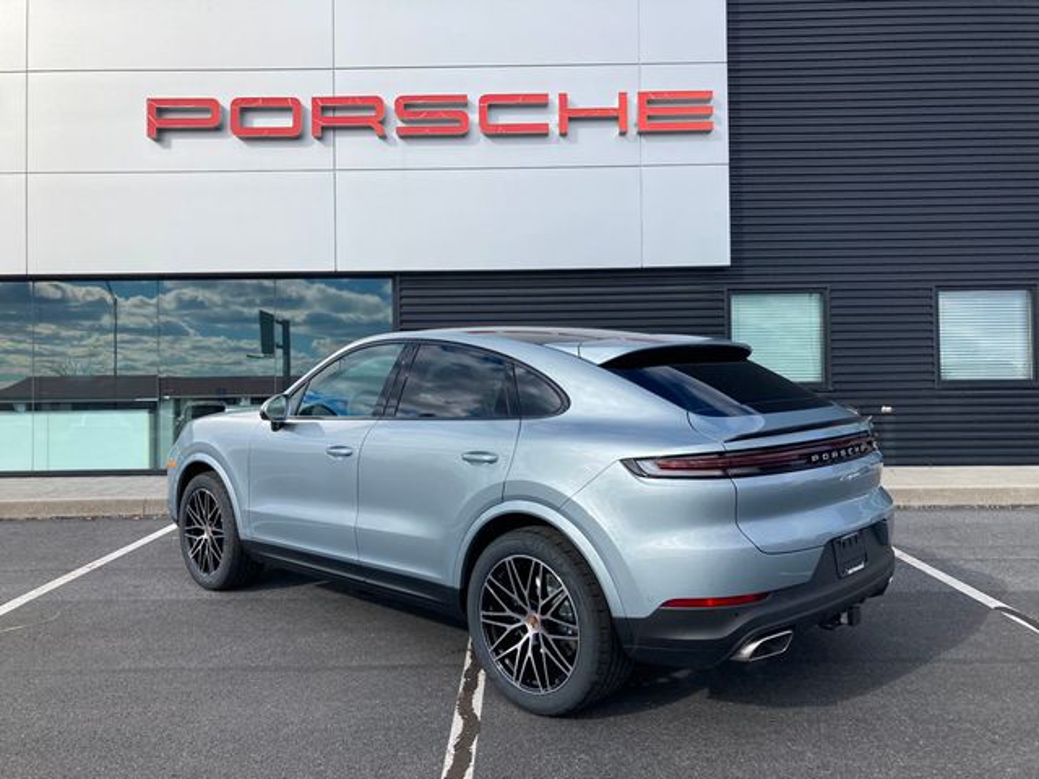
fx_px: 840
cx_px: 520
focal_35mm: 28
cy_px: 390
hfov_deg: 63.4
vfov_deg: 49.7
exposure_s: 1/1919
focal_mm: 3.99
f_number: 1.8
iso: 20
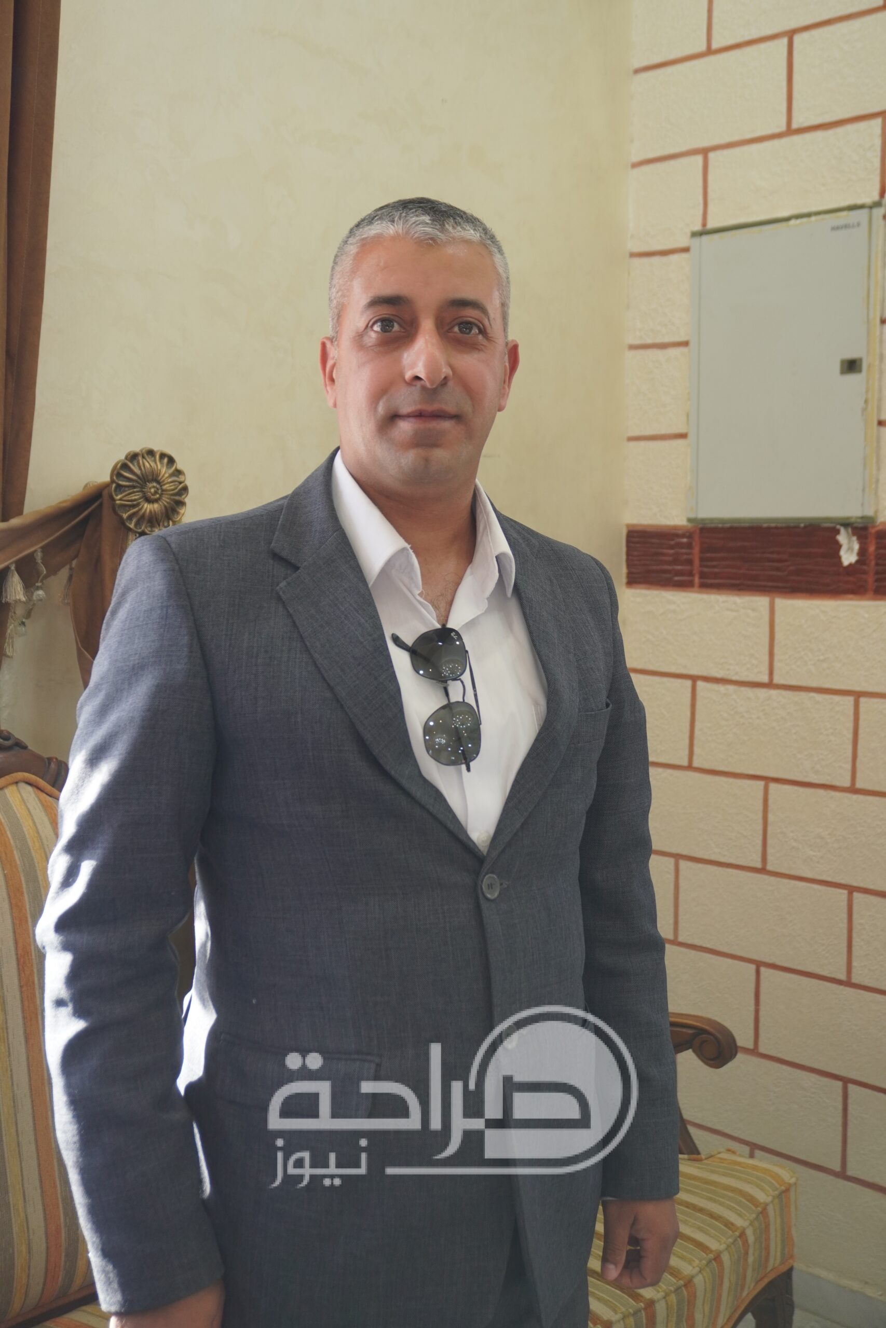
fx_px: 1495
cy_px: 664
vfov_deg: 47.9
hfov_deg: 33.0
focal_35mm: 40
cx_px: 443
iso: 400
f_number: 4.5
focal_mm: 27
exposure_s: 1/160
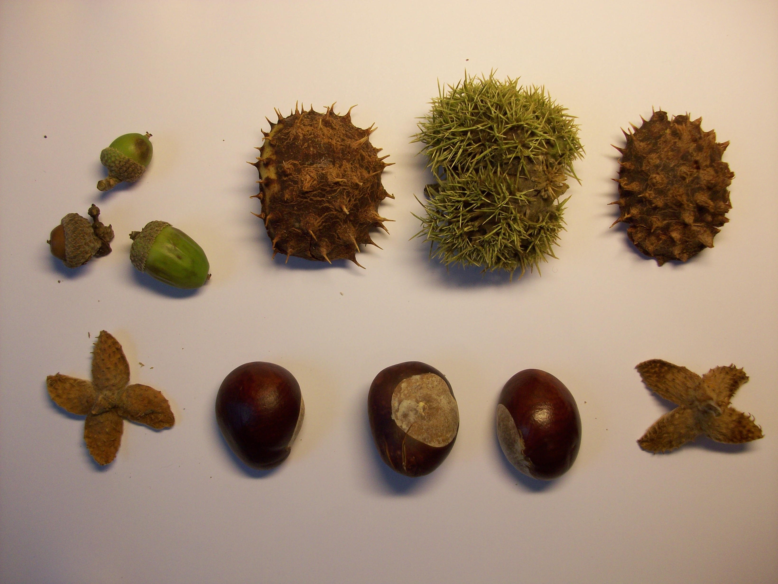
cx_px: 389
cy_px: 292
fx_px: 764
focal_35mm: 34
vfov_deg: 41.8
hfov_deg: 54.0
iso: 64
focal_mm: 5.7
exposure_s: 1/122
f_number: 2.8
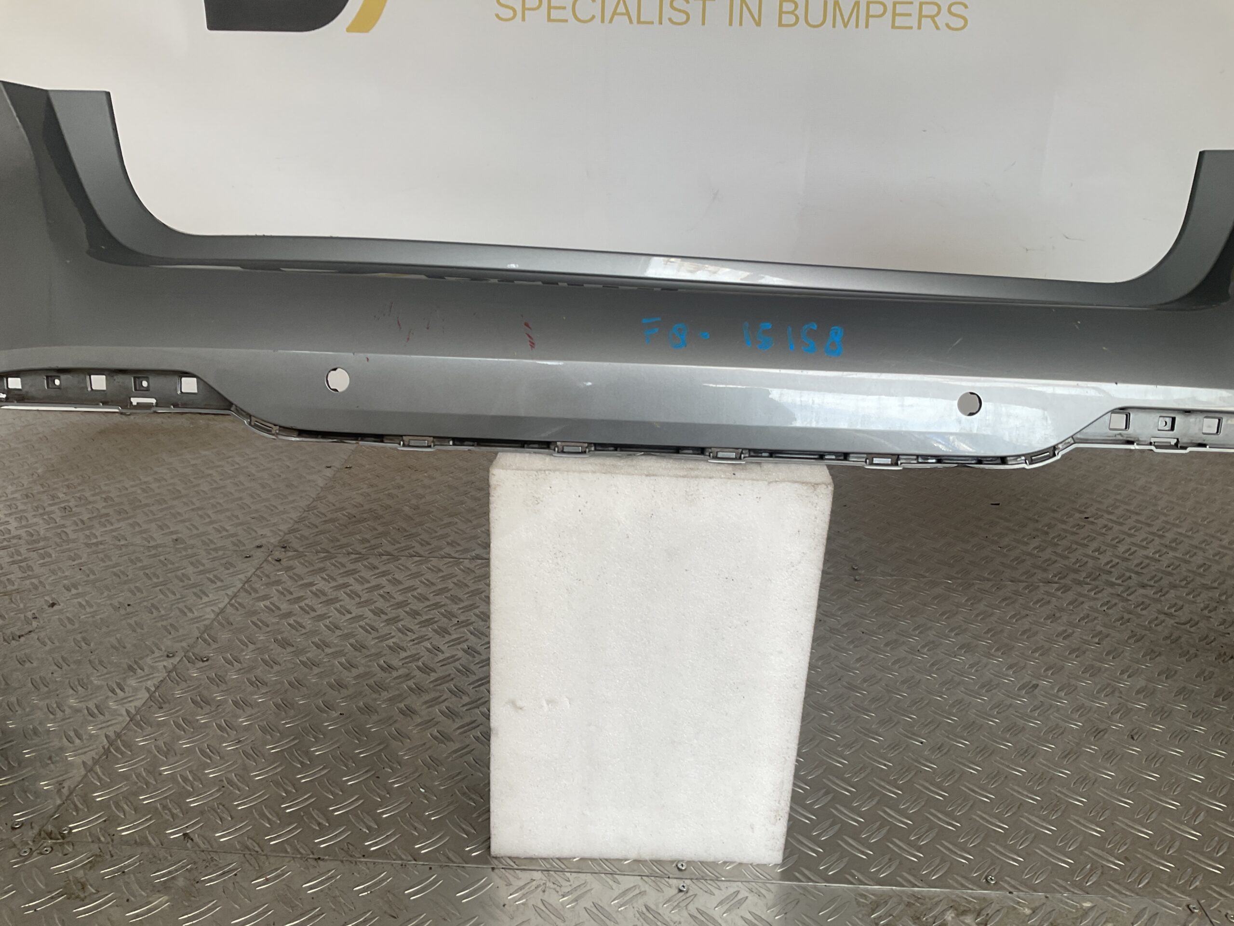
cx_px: 617
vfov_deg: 48.2
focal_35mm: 29
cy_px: 463
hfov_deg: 61.7
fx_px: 1034
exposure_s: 1/135
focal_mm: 3
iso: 16
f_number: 1.8
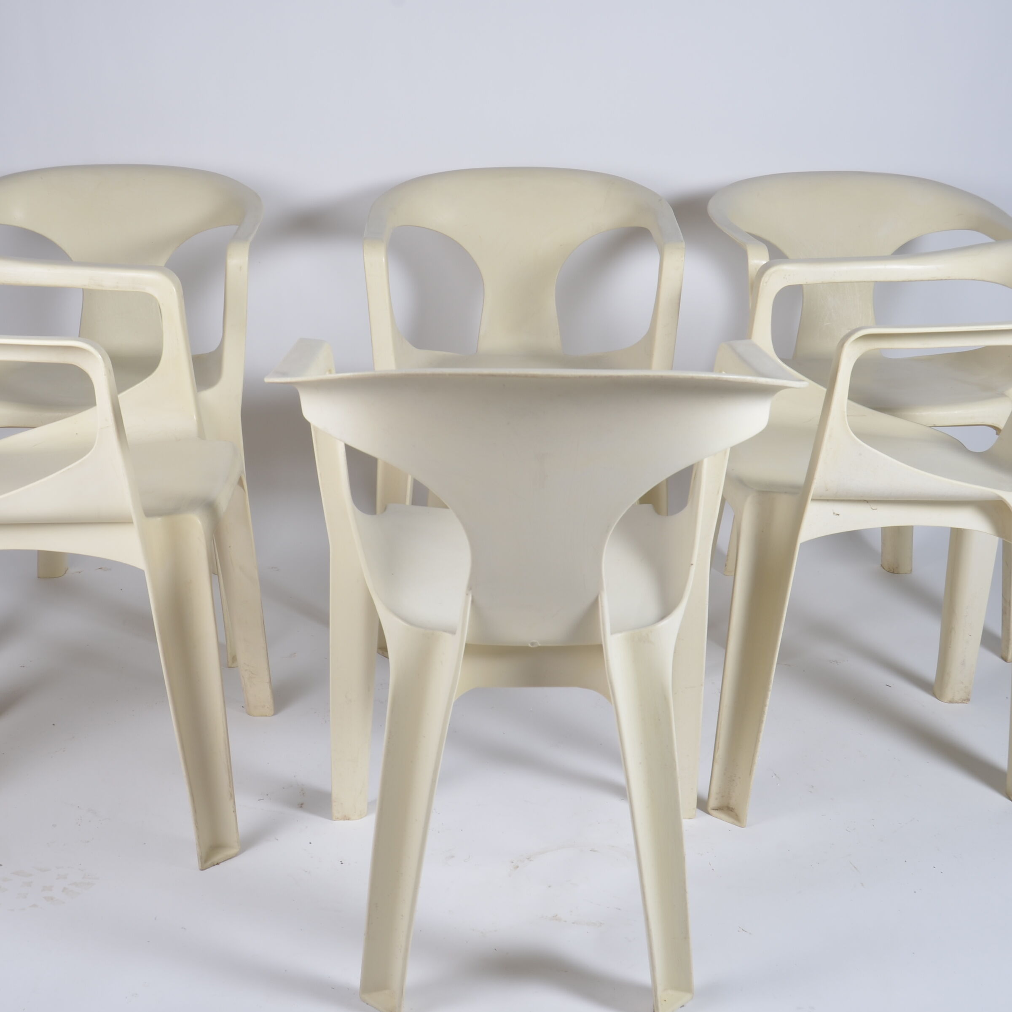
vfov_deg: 36.1
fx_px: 1555
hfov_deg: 36.1
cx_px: 489
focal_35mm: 47
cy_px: 512
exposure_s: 1/125
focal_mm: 24
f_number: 11
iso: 100
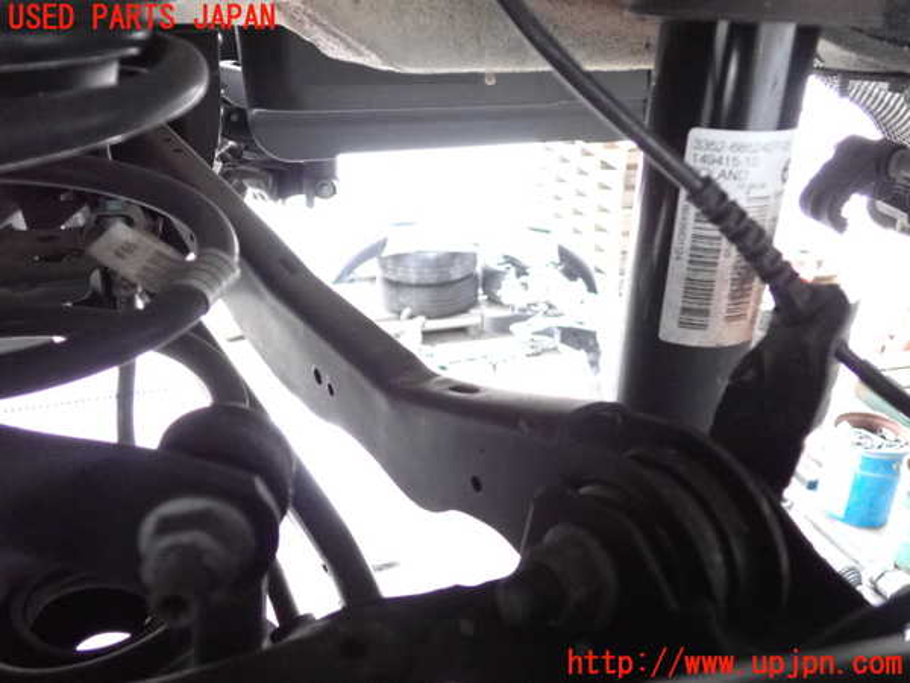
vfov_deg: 46.8
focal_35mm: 30
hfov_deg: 60.0
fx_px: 789
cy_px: 342
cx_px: 455
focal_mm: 5.4
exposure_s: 1/125
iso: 1600
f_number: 2.3
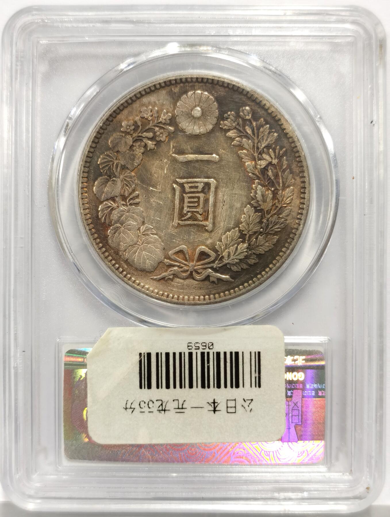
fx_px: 809
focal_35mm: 54
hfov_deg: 27.1
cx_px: 195
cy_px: 258
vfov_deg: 35.5
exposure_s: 1/100
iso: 125
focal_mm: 5.56
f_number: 16
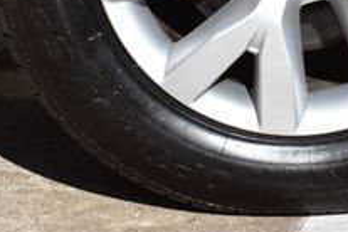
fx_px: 1344
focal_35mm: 139
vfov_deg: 9.7
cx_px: 393
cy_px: -44
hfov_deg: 14.4
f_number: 11
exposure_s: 1/500
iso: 320
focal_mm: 30
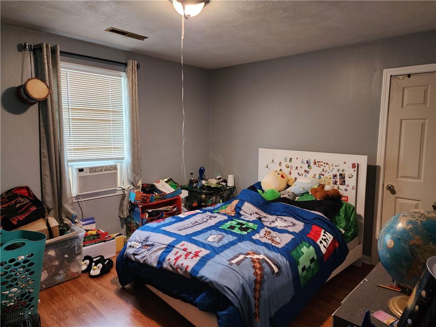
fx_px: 290
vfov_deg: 58.9
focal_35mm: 23
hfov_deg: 73.9
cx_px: 218
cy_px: 164
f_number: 1.8
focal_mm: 6.4
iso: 500
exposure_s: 1/40
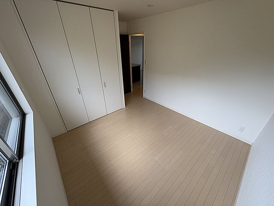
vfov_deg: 85.7
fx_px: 111
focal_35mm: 14
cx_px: 137
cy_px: 103
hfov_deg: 102.1
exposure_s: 1/99
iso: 64
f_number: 2.2
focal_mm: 2.22
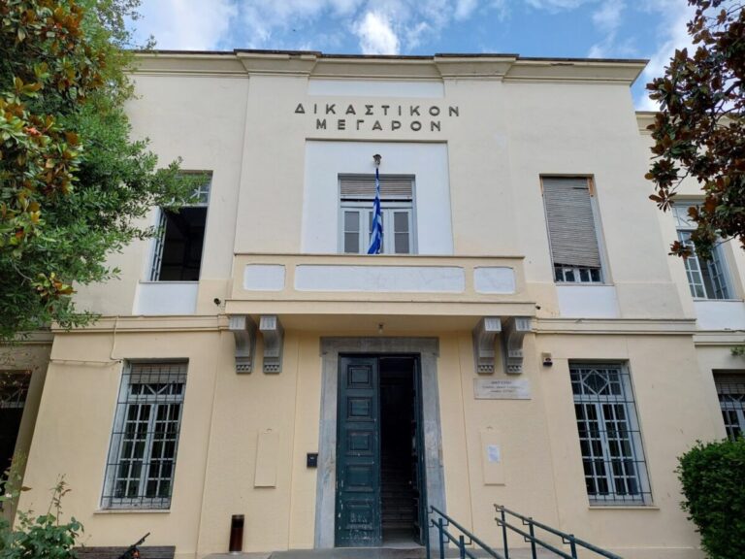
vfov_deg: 54.9
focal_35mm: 25
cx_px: 372
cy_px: 280
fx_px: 538
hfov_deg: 69.4
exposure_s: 1/502
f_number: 1.8
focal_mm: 5.23
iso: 40
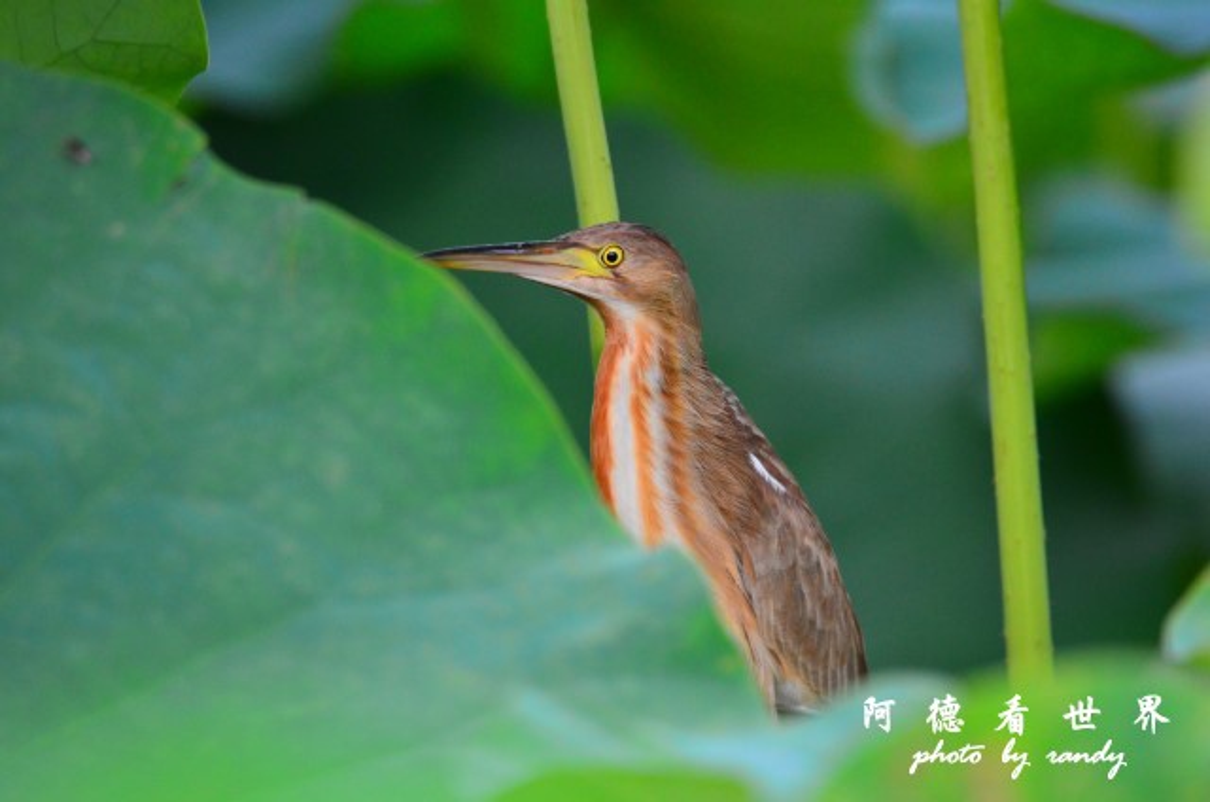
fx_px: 30190
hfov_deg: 2.3
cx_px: 605
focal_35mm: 900
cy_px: 401
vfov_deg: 1.5
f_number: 6.3
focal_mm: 600
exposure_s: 1/1000
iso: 2500
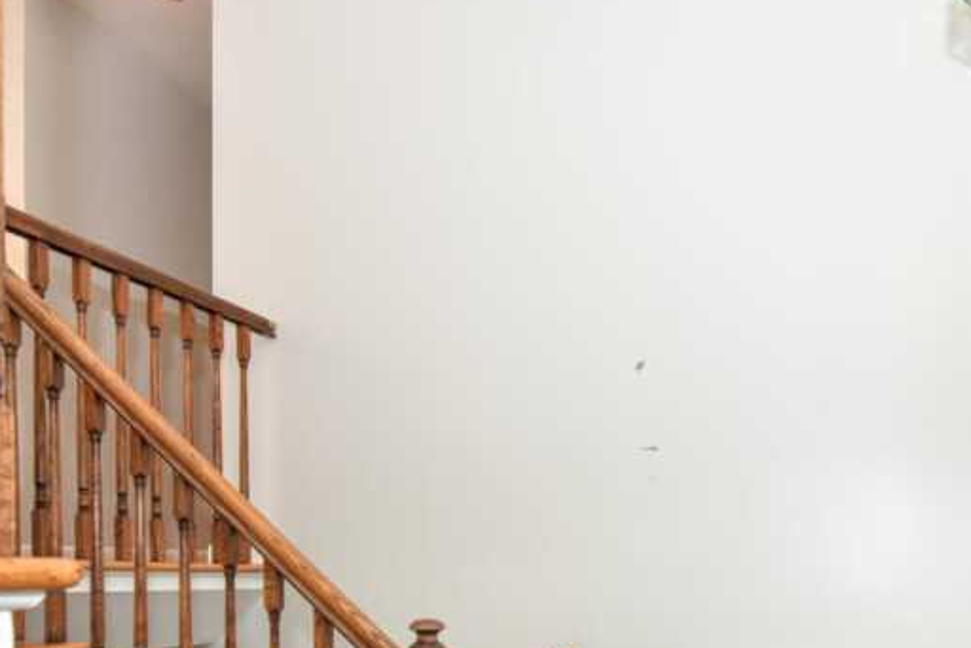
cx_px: 740
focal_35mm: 30
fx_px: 810
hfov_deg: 58.4
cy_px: 592
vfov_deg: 40.2
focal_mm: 15
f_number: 4.5
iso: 800
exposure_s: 1/100
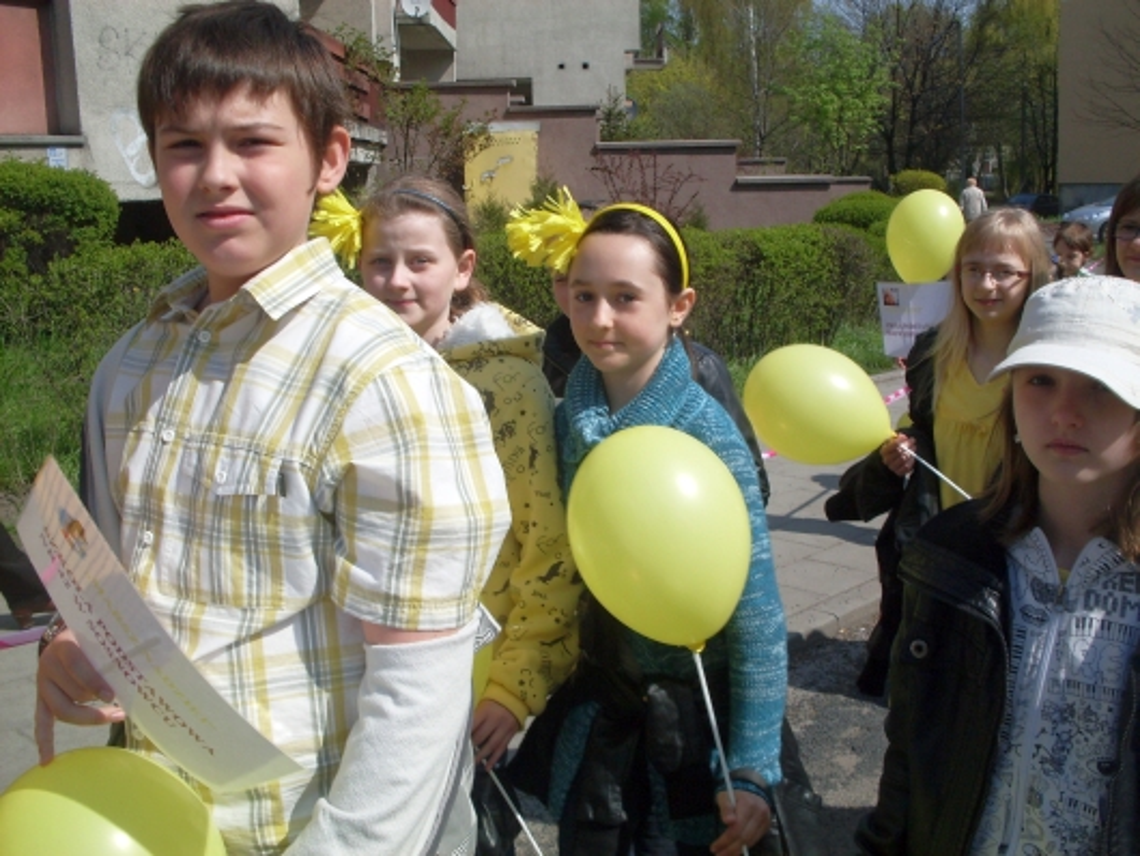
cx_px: 570
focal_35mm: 38
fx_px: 1252
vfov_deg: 37.7
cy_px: 428
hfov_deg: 49.0
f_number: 8.4
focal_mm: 6.3
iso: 80
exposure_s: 1/250
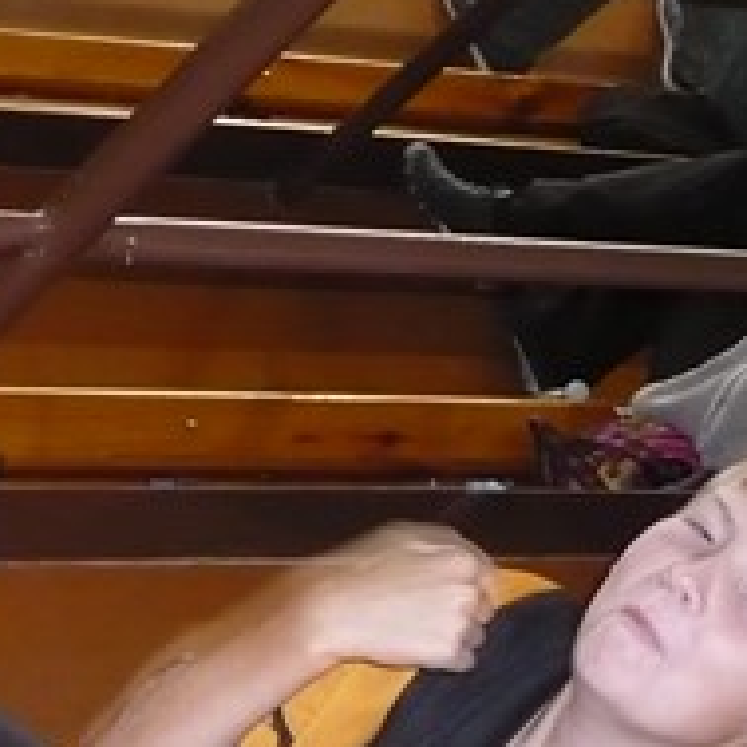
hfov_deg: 13.6
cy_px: 798
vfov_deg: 13.6
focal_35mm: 126
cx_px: -71
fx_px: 3076
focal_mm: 7.5
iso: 500
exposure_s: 1/30
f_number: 3.2
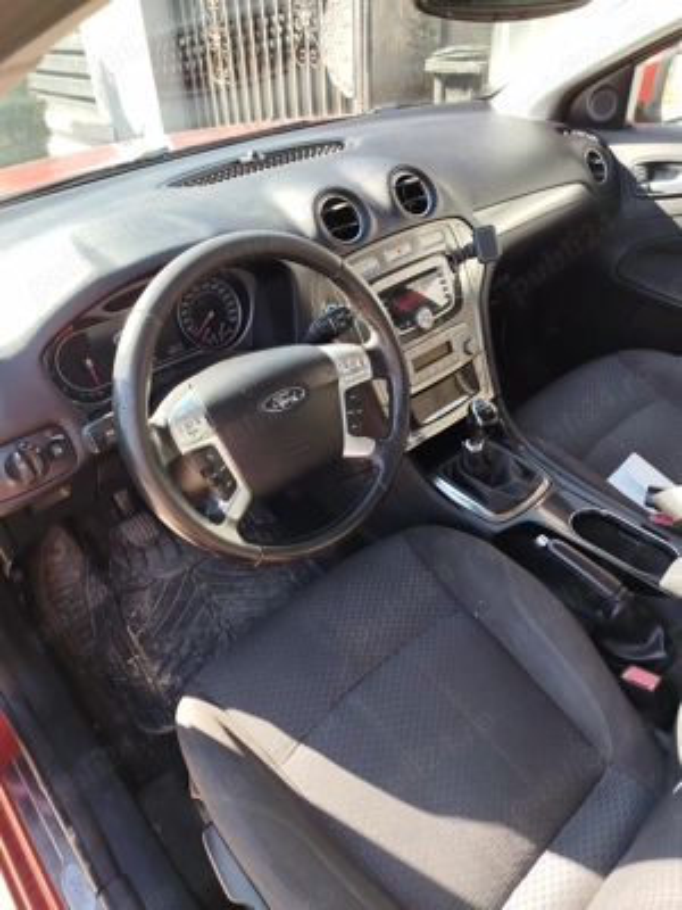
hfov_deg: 56.8
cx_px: 341
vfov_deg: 71.6
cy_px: 455
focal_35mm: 24
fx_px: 630
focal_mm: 5.31
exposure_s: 1/100
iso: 64
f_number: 1.7
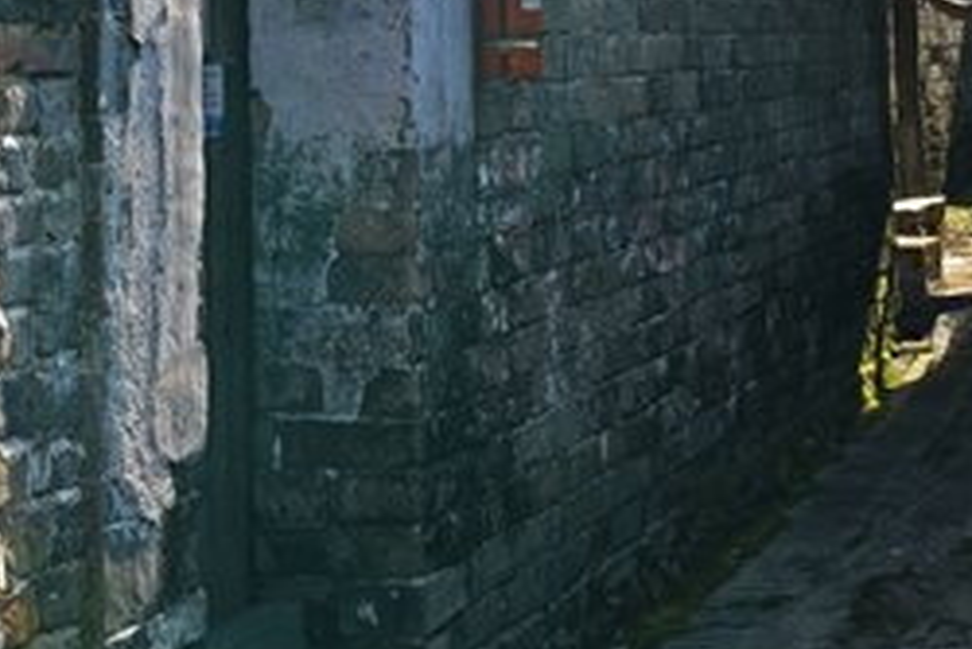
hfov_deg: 21.1
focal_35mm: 96
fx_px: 2593
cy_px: -406
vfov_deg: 13.2
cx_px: 684
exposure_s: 1/60
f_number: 11
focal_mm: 24
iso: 100
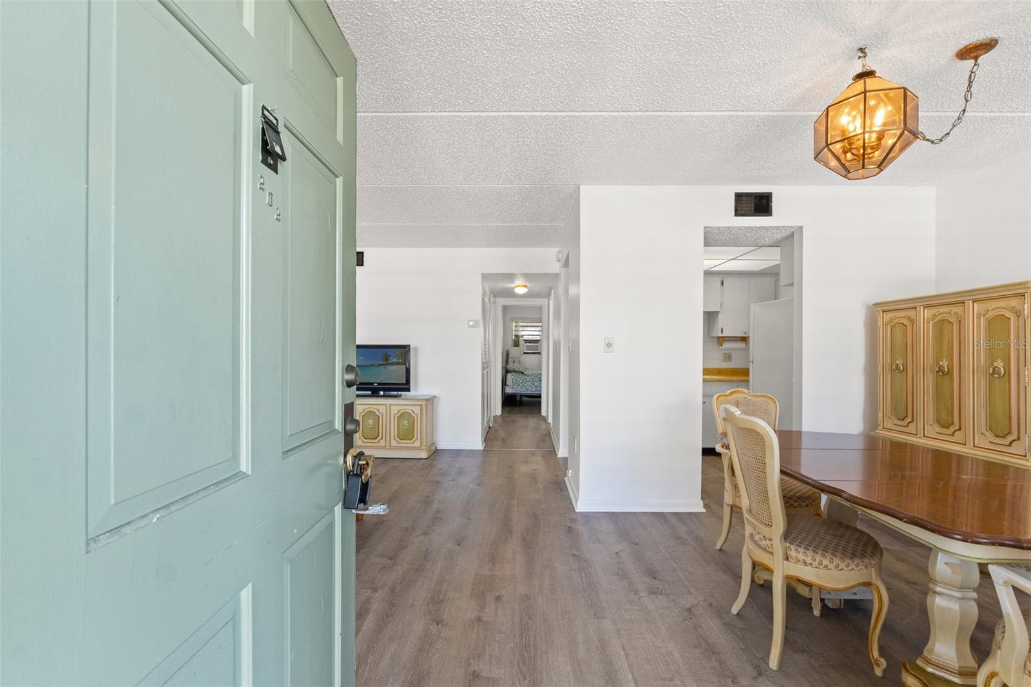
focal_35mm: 15
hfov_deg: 100.4
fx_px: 429
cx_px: 516
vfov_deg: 77.3
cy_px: 344
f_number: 7.1
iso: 400
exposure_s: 1/8
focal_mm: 10
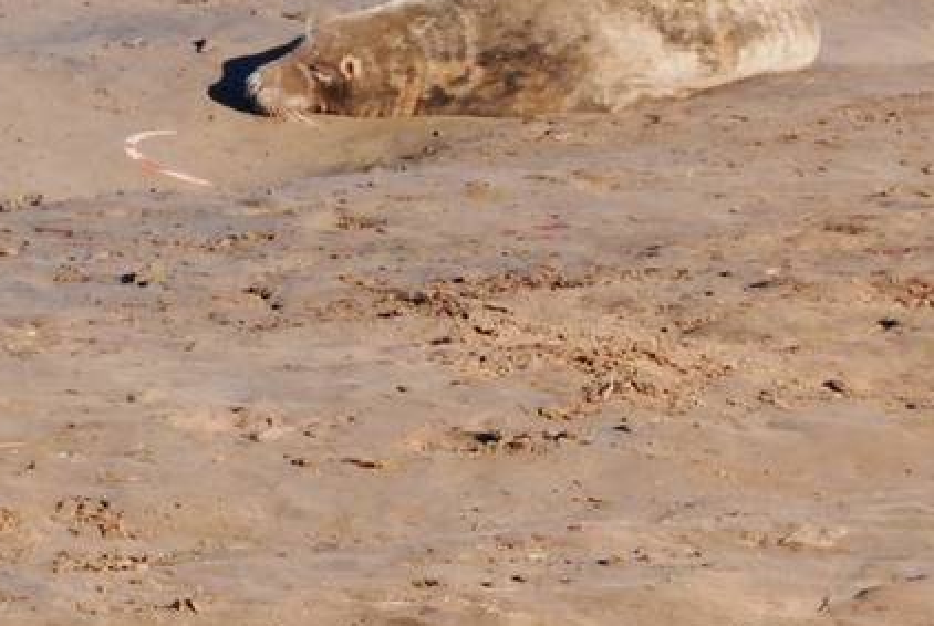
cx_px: 142
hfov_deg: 5.2
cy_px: 52
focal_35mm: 398
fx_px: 10344
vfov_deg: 3.5
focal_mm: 70
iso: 1000
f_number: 18
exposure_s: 1/160
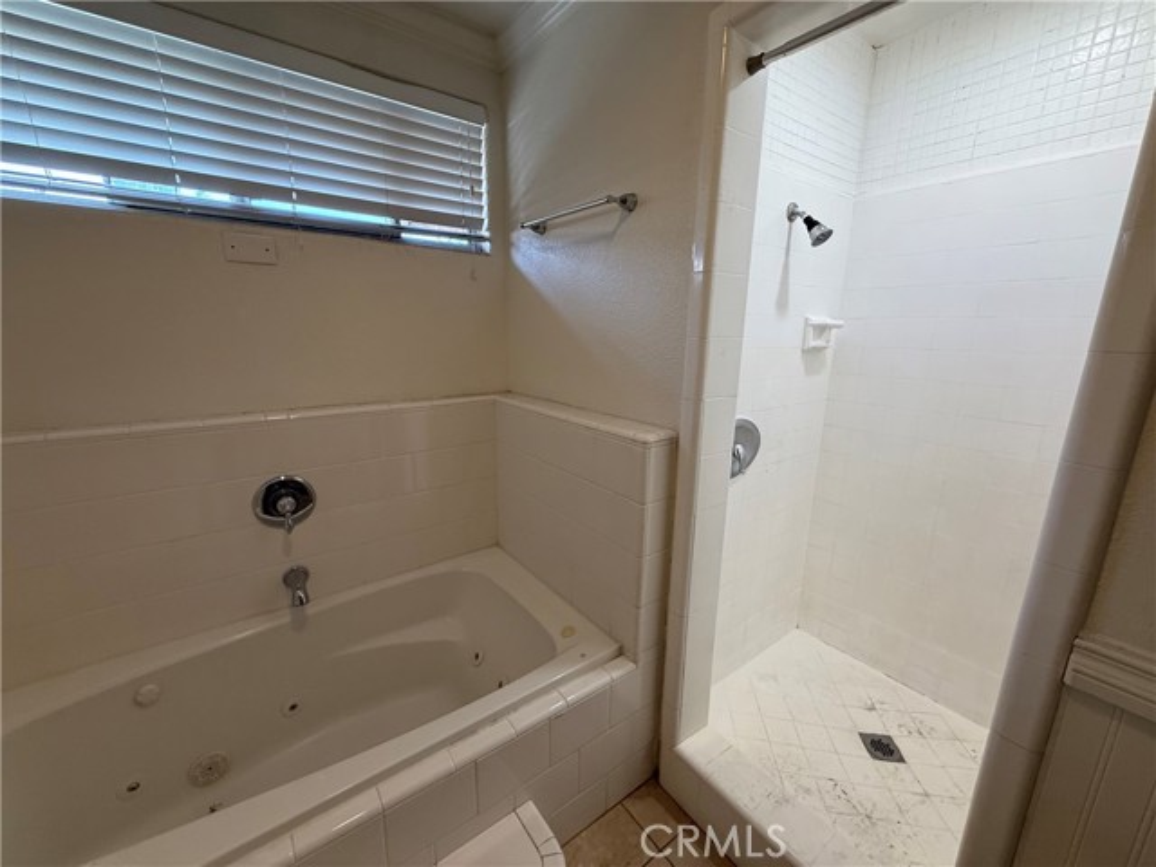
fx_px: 468
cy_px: 434
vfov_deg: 85.7
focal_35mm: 14
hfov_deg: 102.1
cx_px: 578
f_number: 2.2
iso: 160
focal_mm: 2.22
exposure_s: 1/120
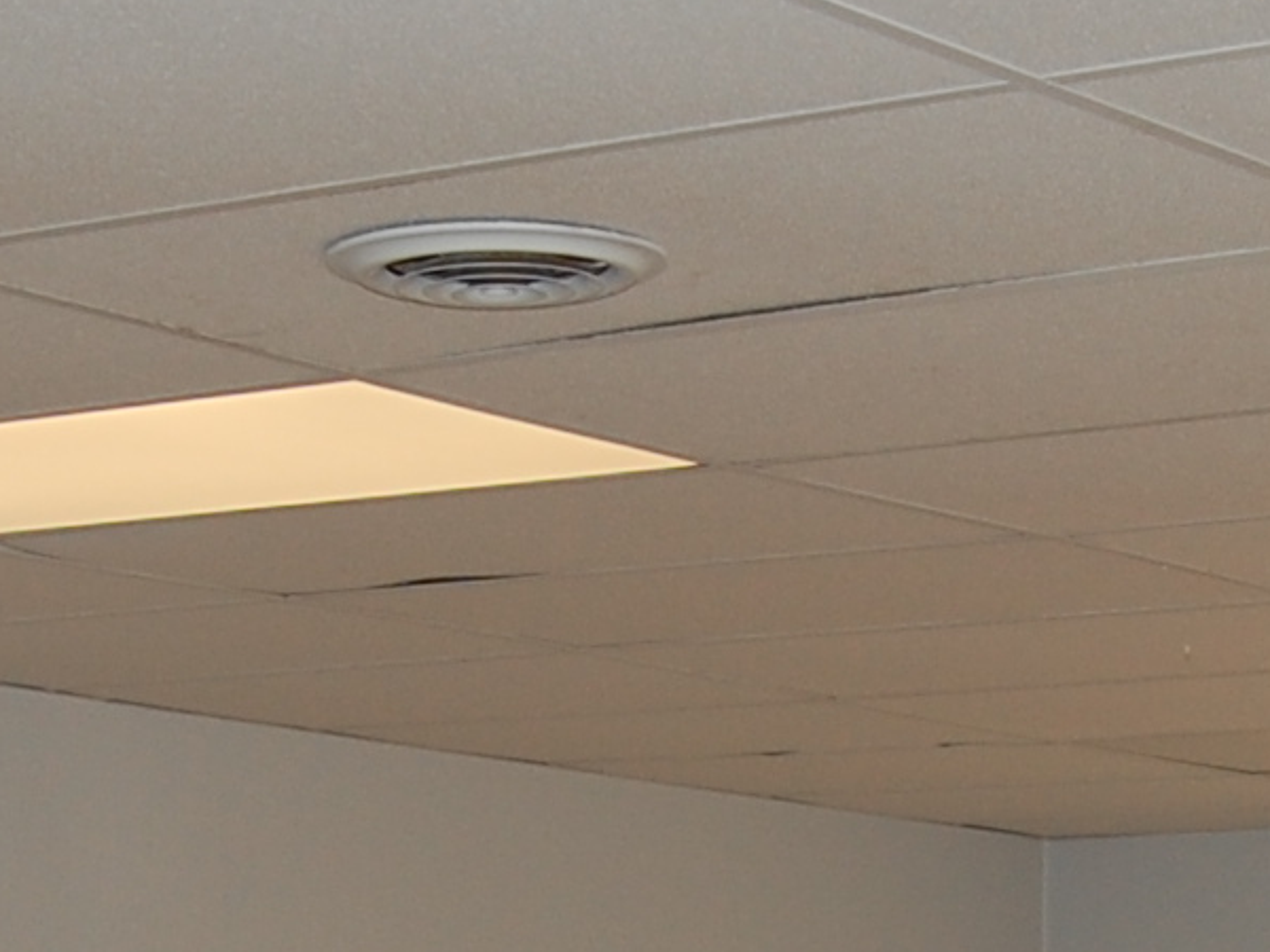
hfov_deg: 15.0
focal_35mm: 130
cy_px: 1314
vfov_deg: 11.1
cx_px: 1162
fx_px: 4769
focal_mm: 18
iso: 280
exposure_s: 1/500
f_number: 5.6
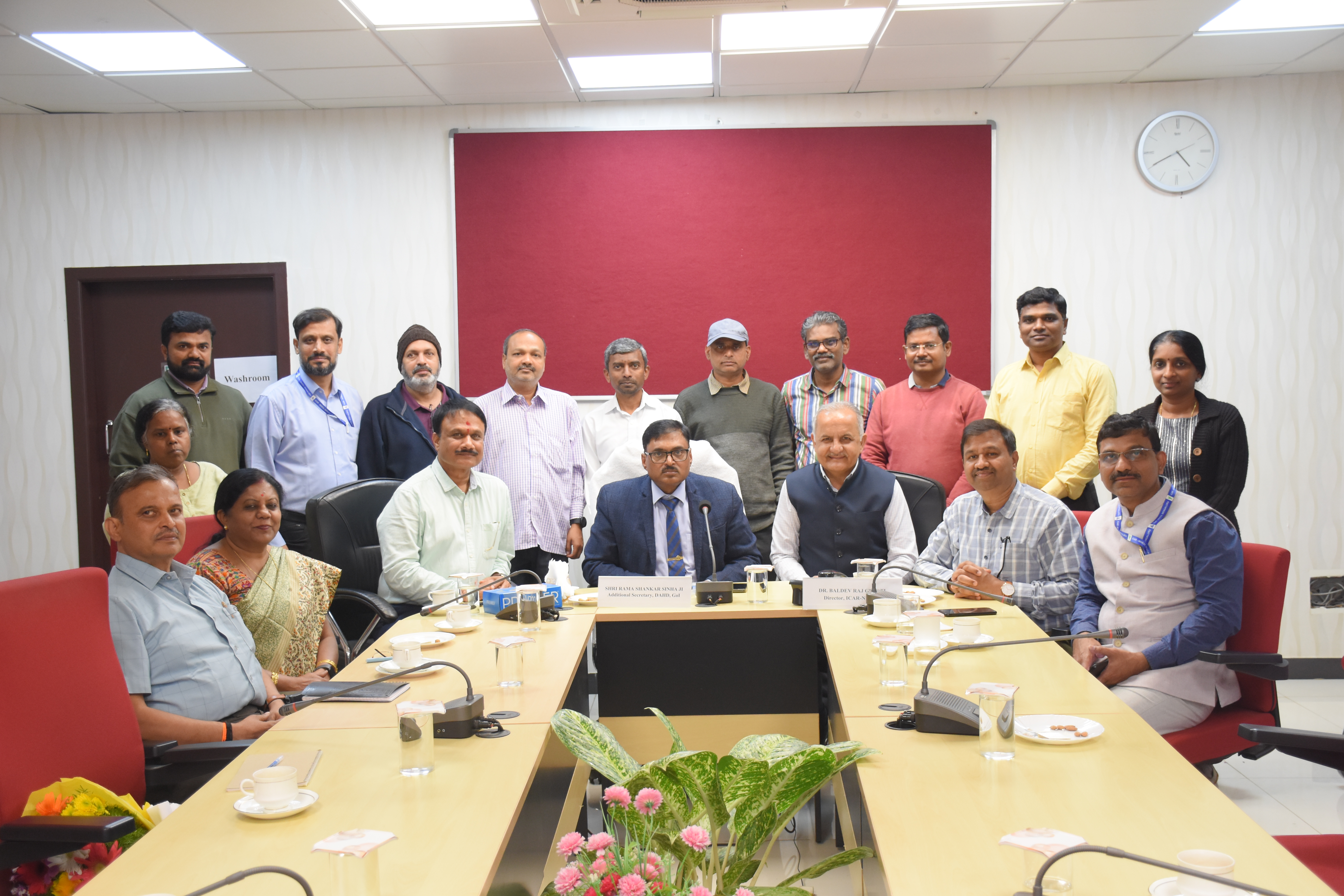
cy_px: 448
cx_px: 672
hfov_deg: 49.6
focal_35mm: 39
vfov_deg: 34.2
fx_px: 1456
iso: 800
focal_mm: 26
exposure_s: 1/60
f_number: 4
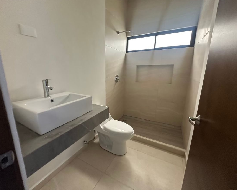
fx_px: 105
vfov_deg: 84.1
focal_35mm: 15
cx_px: 112
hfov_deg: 96.7
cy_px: 95
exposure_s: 1/60
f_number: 2.2
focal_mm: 2.22
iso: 400
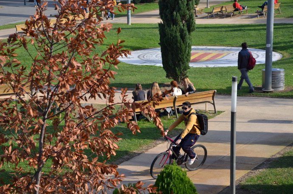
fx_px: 914
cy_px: 97
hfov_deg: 18.2
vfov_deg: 12.1
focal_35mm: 112
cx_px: 146
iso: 160
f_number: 9
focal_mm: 75
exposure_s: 1/400
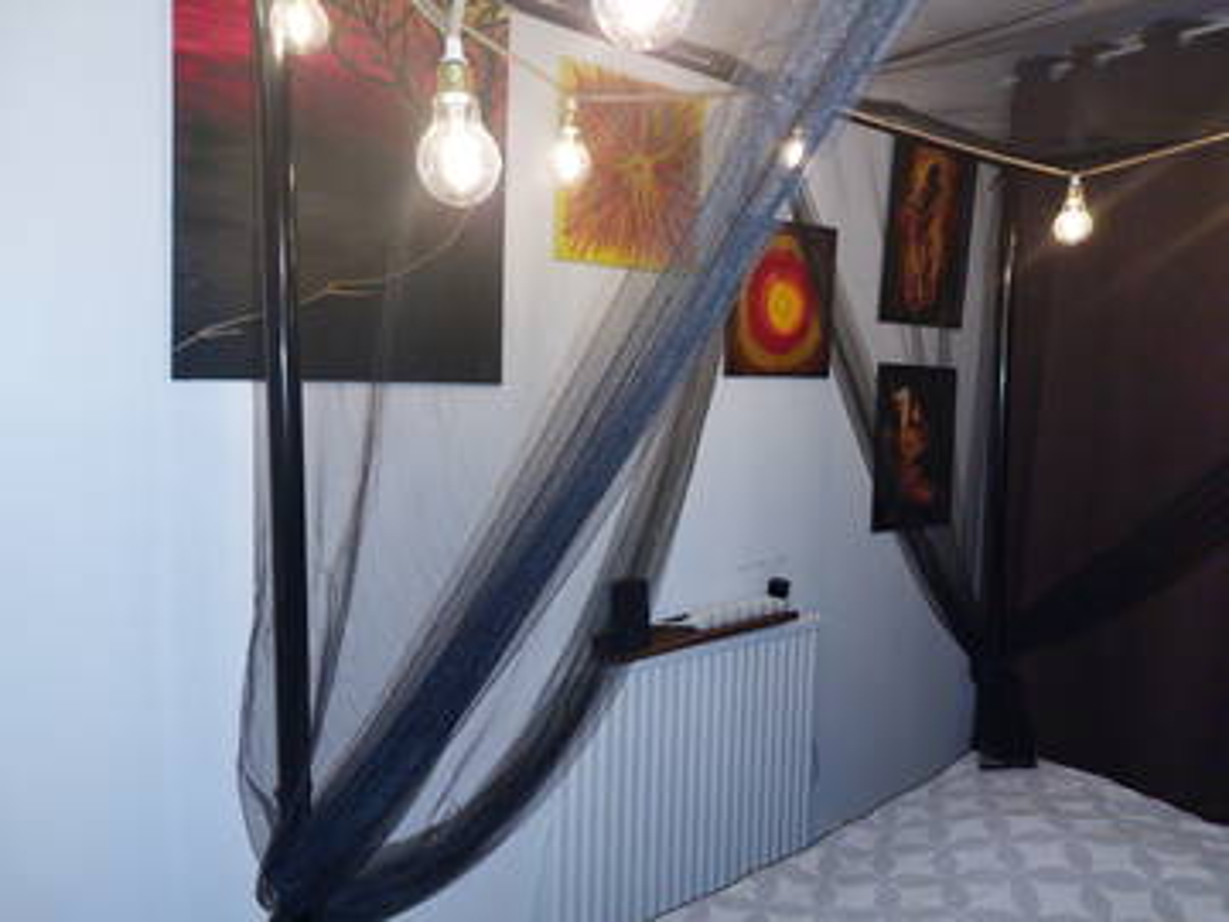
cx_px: 614
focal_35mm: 25
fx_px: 888
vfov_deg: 54.9
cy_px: 461
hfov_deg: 69.4
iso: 500
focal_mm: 5.23
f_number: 1.8
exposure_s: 1/50
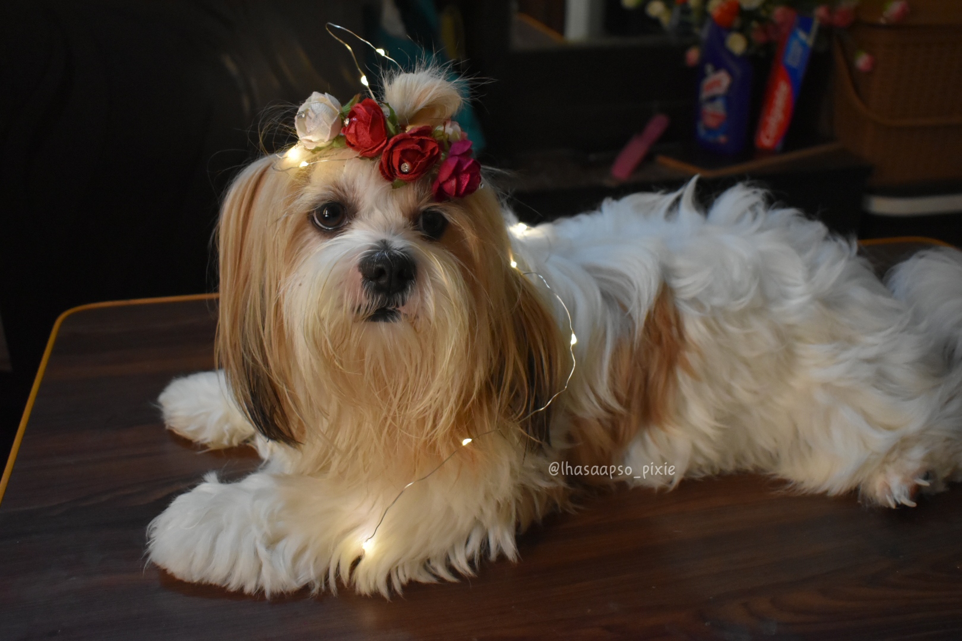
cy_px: 320
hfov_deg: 51.3
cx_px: 481
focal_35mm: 38
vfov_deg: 35.5
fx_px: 1002
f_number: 4
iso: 3200
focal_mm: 25
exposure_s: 1/60
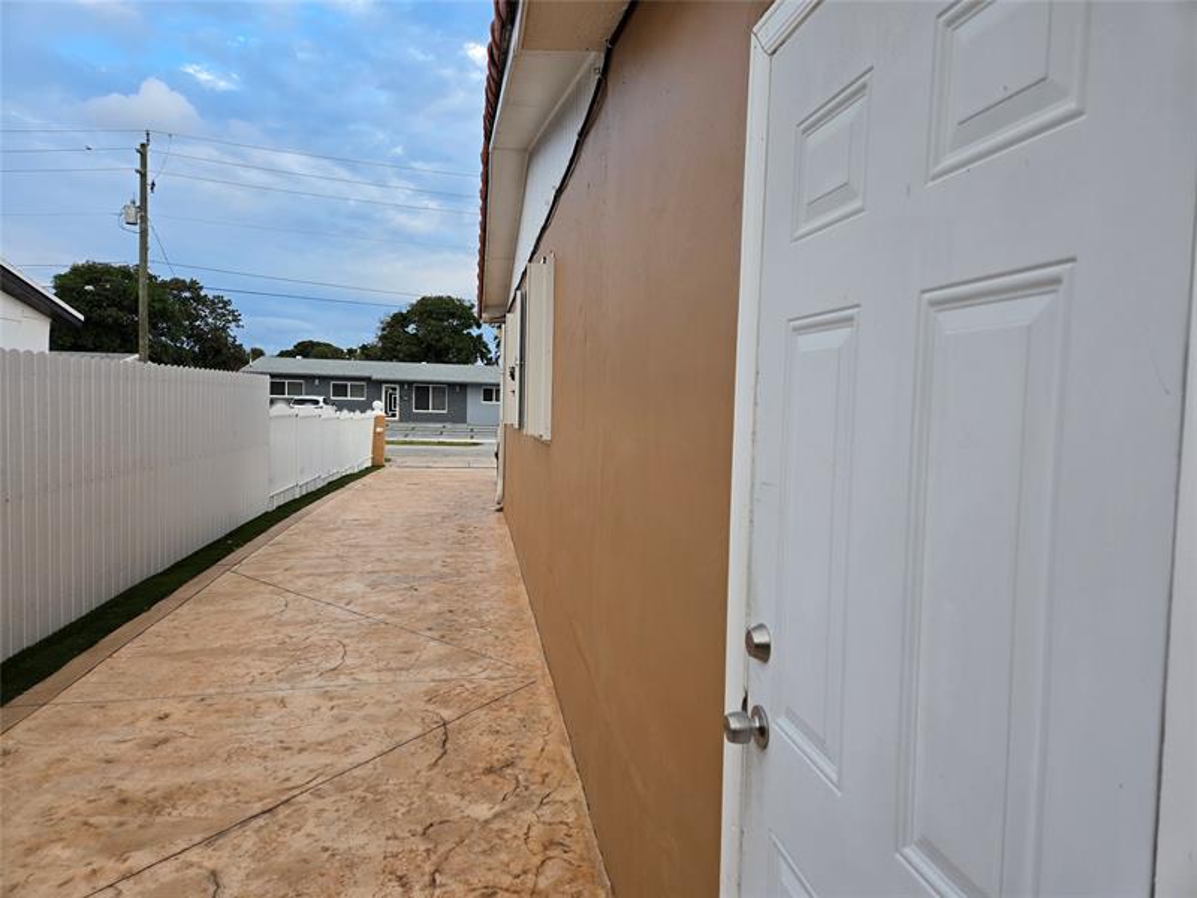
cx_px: 598
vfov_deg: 58.9
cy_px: 449
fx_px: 795
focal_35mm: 23
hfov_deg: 73.9
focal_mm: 5.4
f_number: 1.8
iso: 50
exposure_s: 1/180
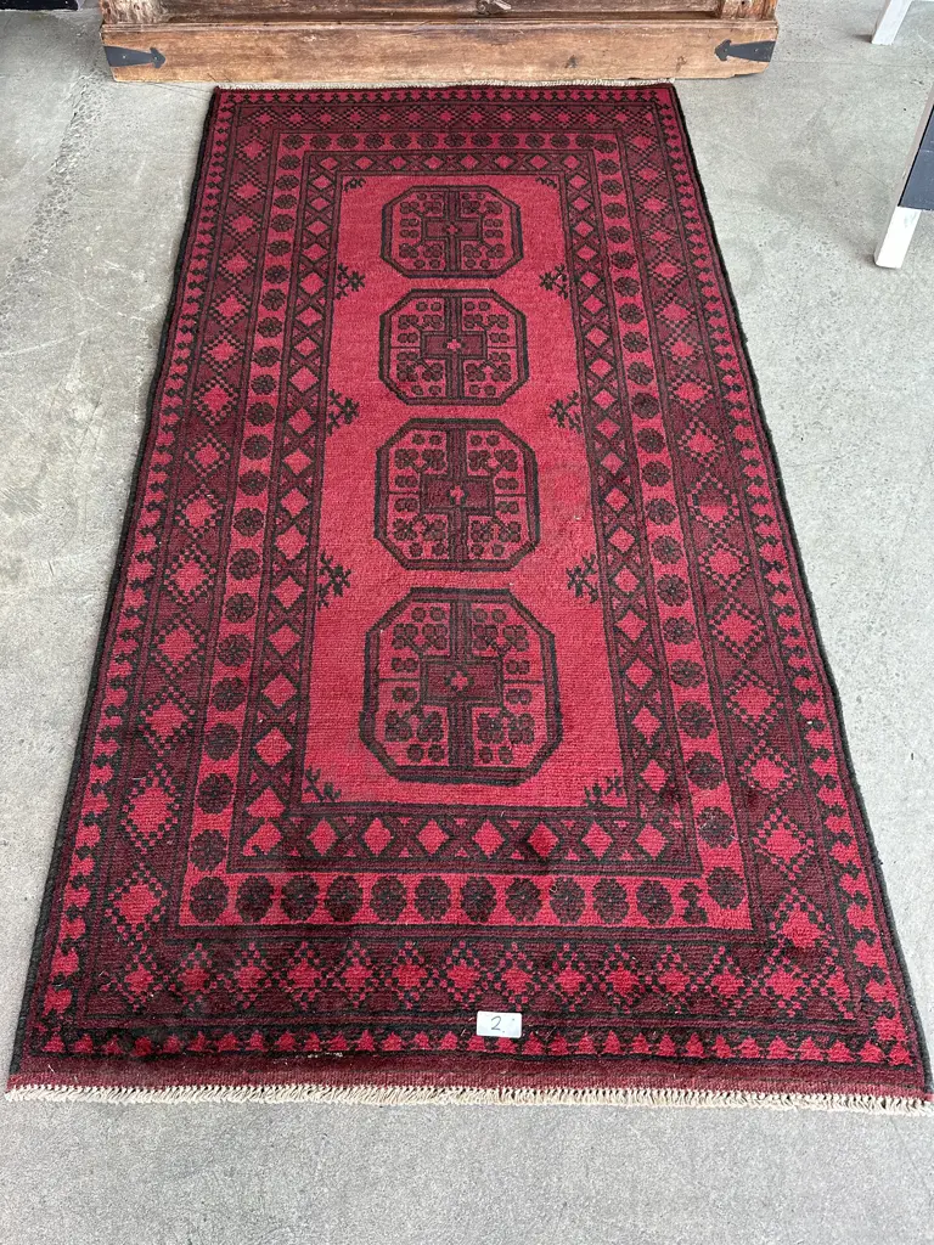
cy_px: 622
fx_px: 863
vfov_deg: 71.6
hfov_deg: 56.8
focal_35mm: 24
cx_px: 467
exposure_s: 1/50
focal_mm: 6.86
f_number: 1.78
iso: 125
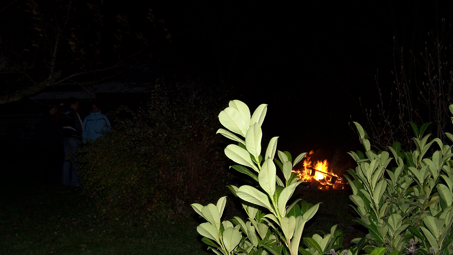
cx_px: 225
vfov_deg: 27.1
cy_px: 148
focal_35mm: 44
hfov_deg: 46.4
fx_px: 529
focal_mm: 6.7
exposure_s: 1/60
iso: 80
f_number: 2.8
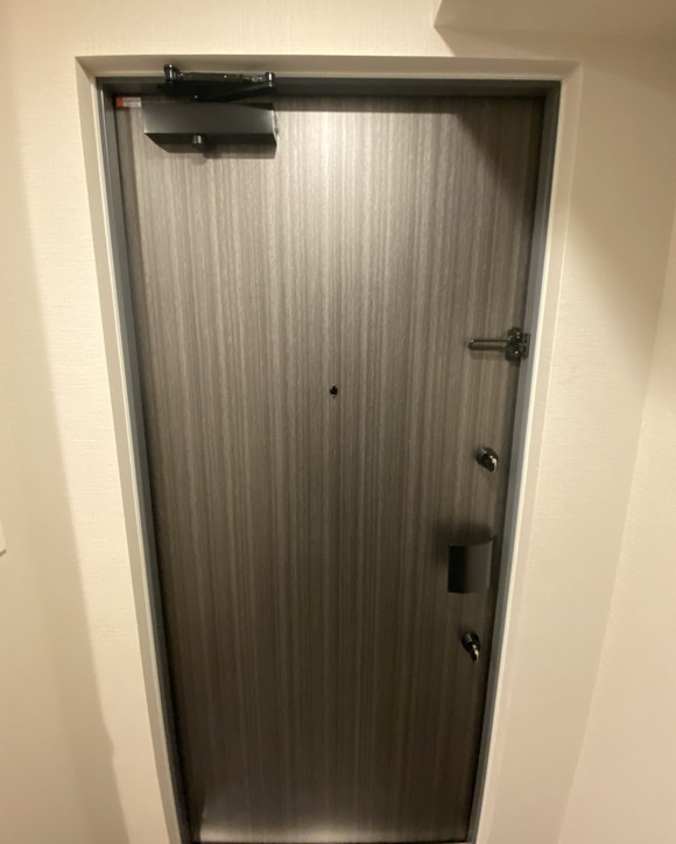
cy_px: 391
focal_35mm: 14
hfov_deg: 88.0
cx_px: 335
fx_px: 350
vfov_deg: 100.5
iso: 640
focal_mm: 1.54
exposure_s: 1/33
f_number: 2.4
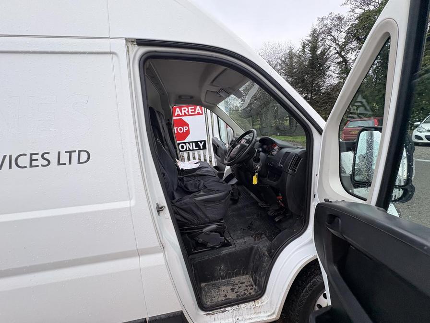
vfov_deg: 85.7
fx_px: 174
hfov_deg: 102.1
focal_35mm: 14
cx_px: 215
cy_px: 162
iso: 160
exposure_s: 1/99
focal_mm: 2.22
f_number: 2.2
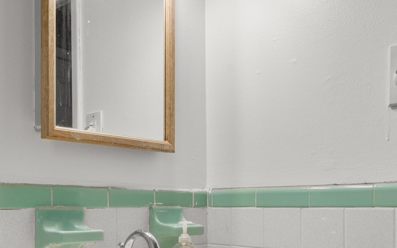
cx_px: 157
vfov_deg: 32.0
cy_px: 196
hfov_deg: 50.0
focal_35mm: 39
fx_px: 422
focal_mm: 16
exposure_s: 1/10
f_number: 9
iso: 800
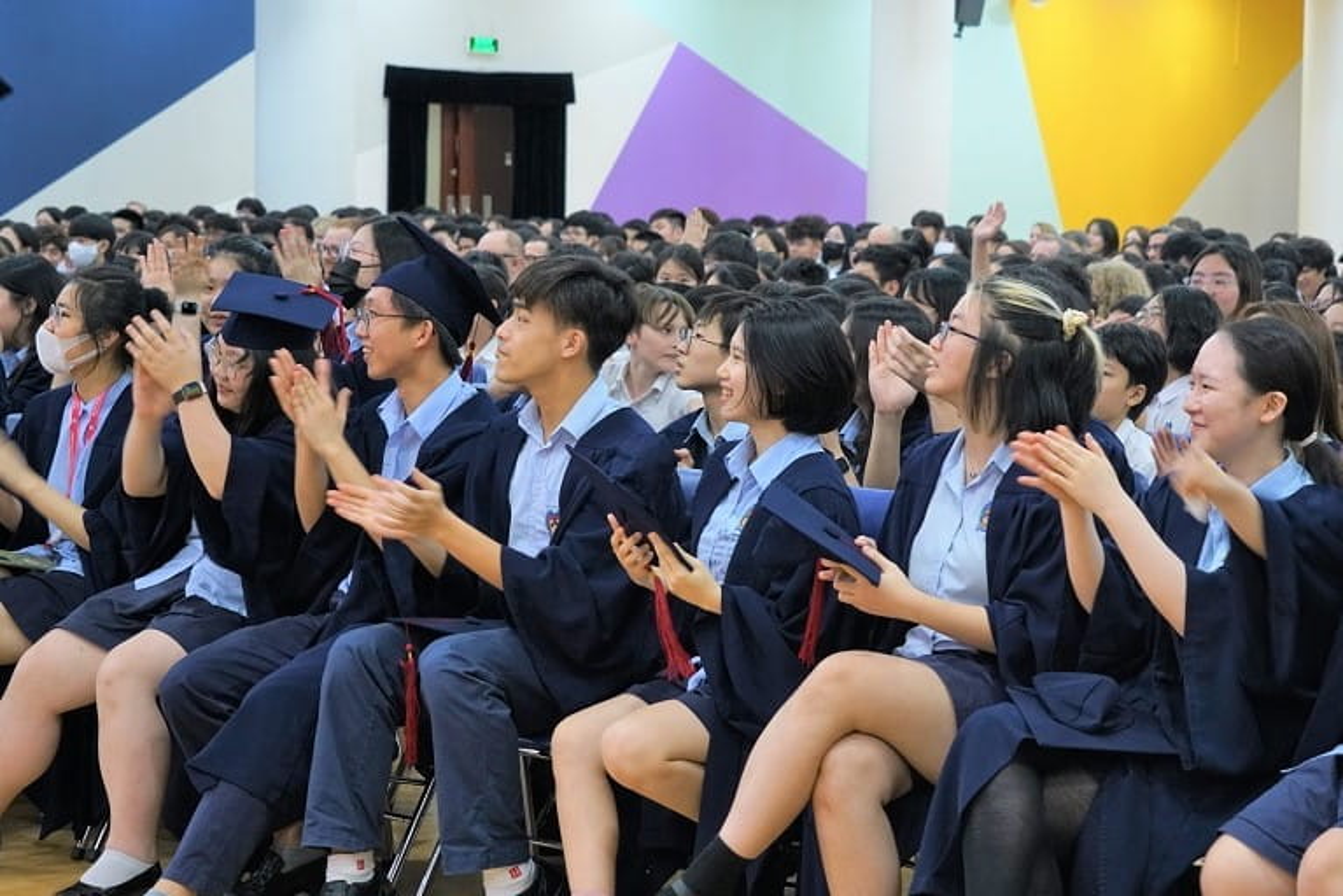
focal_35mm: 69
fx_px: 2575
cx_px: 672
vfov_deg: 19.8
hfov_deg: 29.2
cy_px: 448
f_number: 6.3
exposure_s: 1/60
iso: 1600
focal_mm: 69
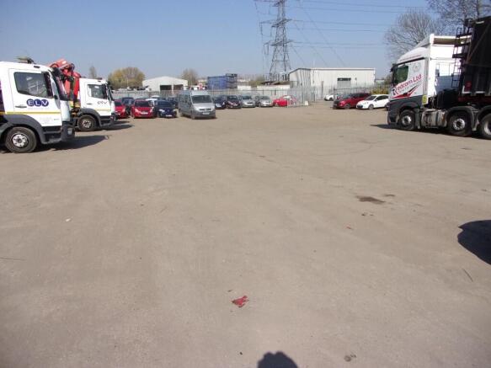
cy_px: 184
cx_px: 246
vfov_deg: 54.9
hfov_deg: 69.4
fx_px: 355
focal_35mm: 25
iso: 80
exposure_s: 1/950
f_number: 3.6
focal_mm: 4.5
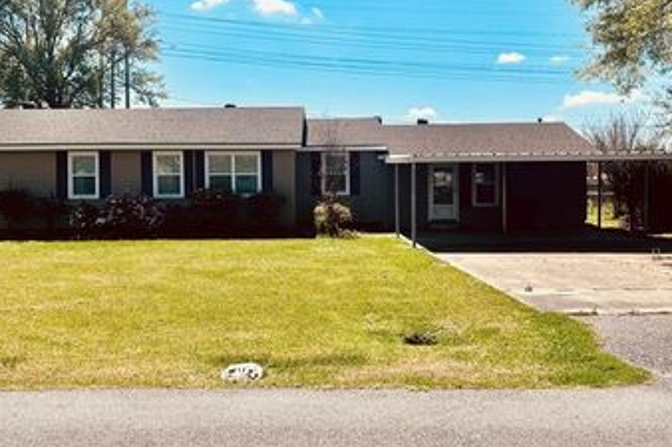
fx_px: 746
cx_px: 314
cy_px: 200
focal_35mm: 40
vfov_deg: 33.3
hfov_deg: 48.4
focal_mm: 5.96
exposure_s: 1/4255
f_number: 1.6
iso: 50
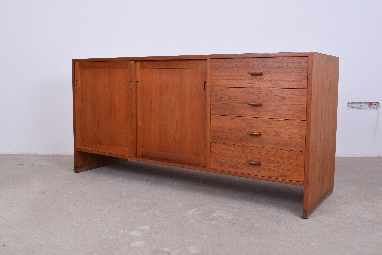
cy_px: 128
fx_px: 382
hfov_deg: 53.1
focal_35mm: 36
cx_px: 191
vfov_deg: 36.9
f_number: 11
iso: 250
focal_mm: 24
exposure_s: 1/125
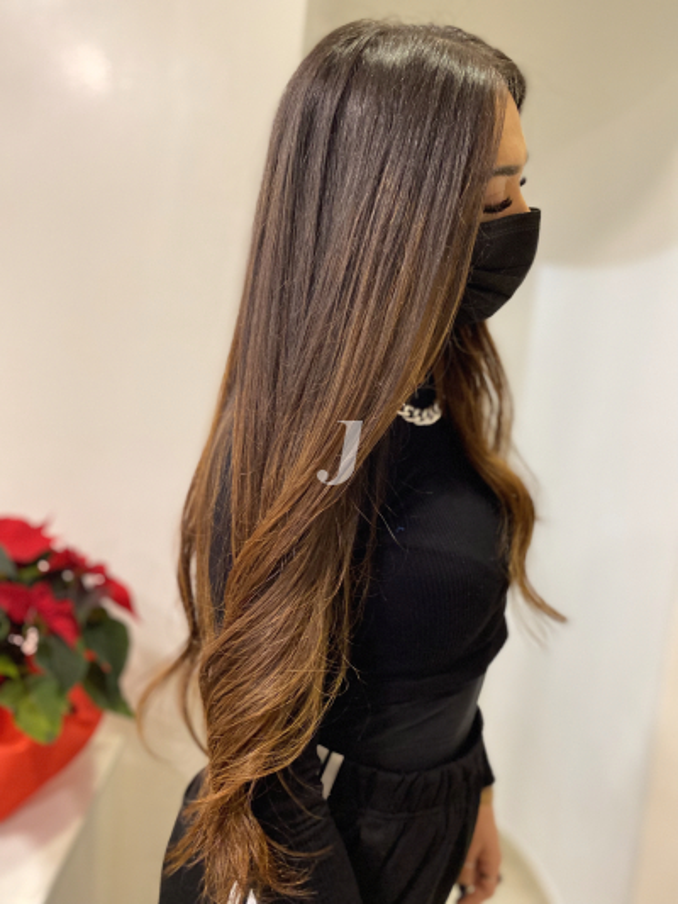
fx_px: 679
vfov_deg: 67.3
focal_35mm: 26
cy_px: 452
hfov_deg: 53.1
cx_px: 339
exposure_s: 1/50
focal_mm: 4.25
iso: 320
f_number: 1.8
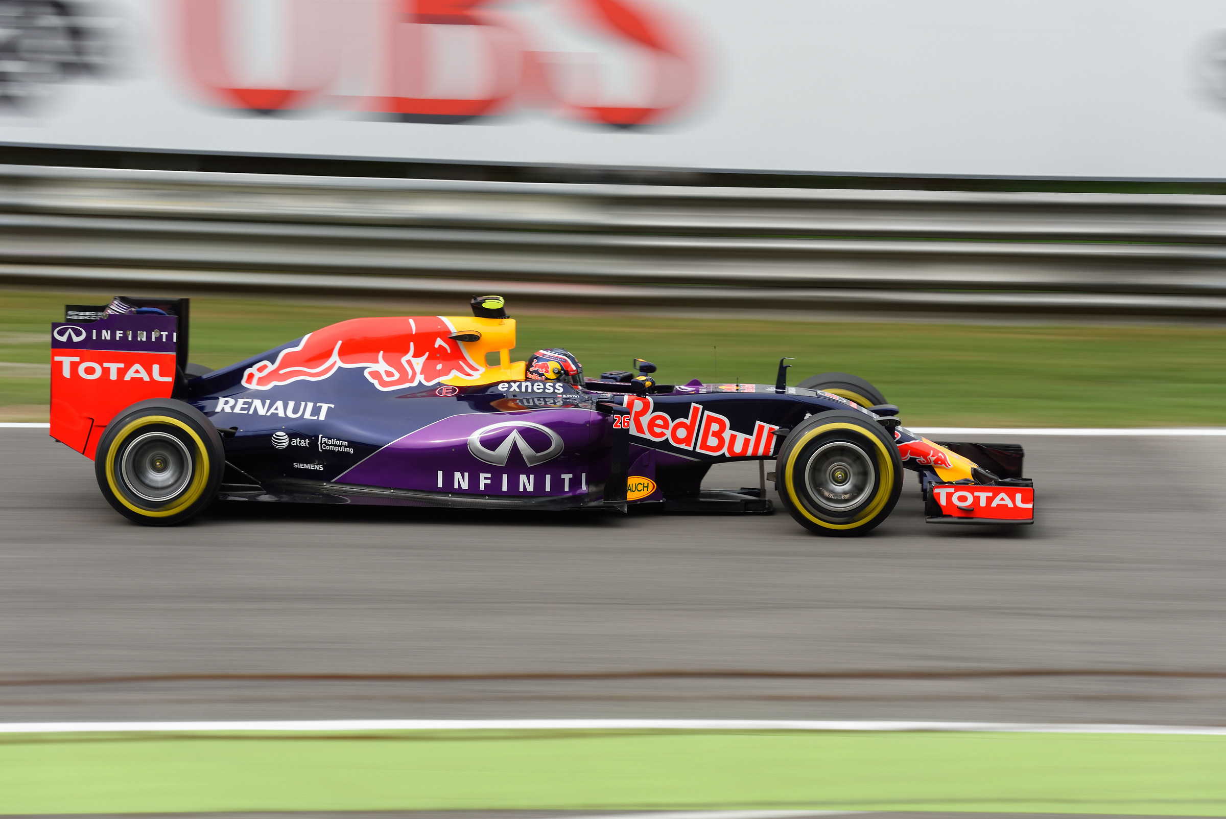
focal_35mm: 195
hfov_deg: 10.5
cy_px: 410
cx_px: 613
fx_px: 6643
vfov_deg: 7.0
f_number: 10
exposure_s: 1/125
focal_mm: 195
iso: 125
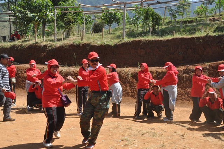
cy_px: 74
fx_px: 261
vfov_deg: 31.8
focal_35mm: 42
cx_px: 112
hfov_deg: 46.5
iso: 400
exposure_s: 1/400
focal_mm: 28
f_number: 10
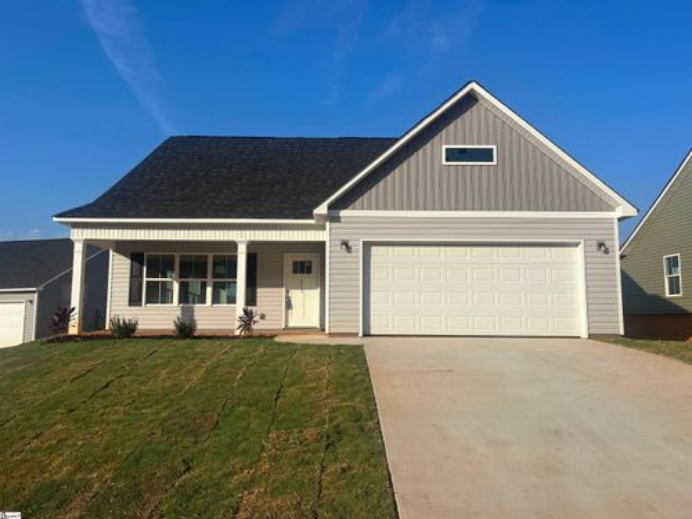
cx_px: 346
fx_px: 520
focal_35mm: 26
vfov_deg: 53.1
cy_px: 260
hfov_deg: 67.3
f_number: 1.6
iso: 50
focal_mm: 5.1
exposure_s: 1/4854
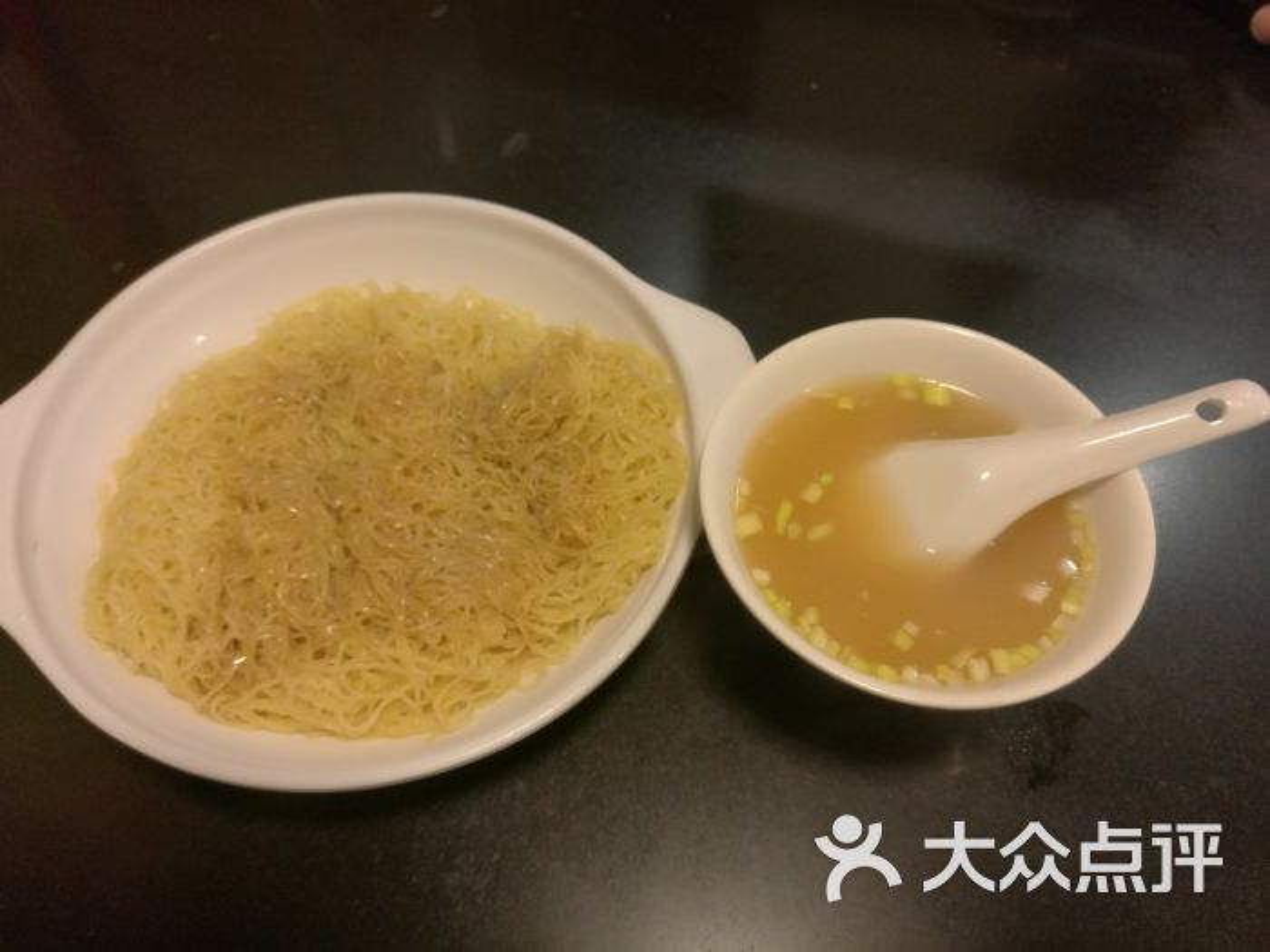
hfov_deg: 65.3
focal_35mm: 27
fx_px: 991
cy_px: 476
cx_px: 635
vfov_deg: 51.4
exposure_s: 1/33.3
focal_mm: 4.04
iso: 160
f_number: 2
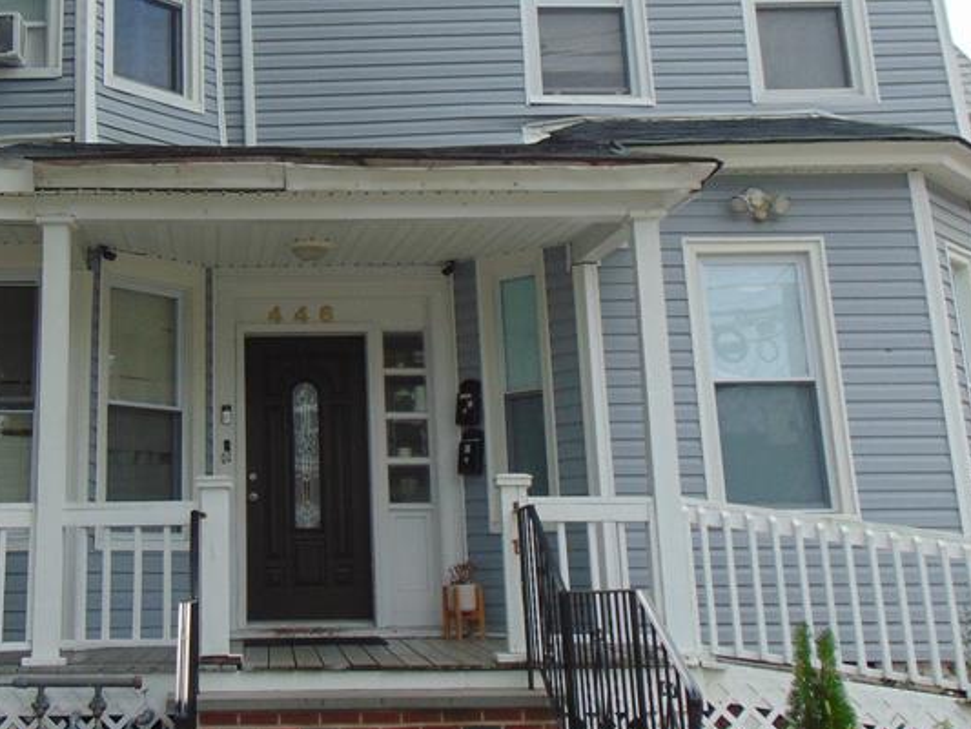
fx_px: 1347
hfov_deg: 38.7
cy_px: 173
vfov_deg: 29.7
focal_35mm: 48
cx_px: 251
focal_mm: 4.5
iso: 80
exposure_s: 1/800
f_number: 3
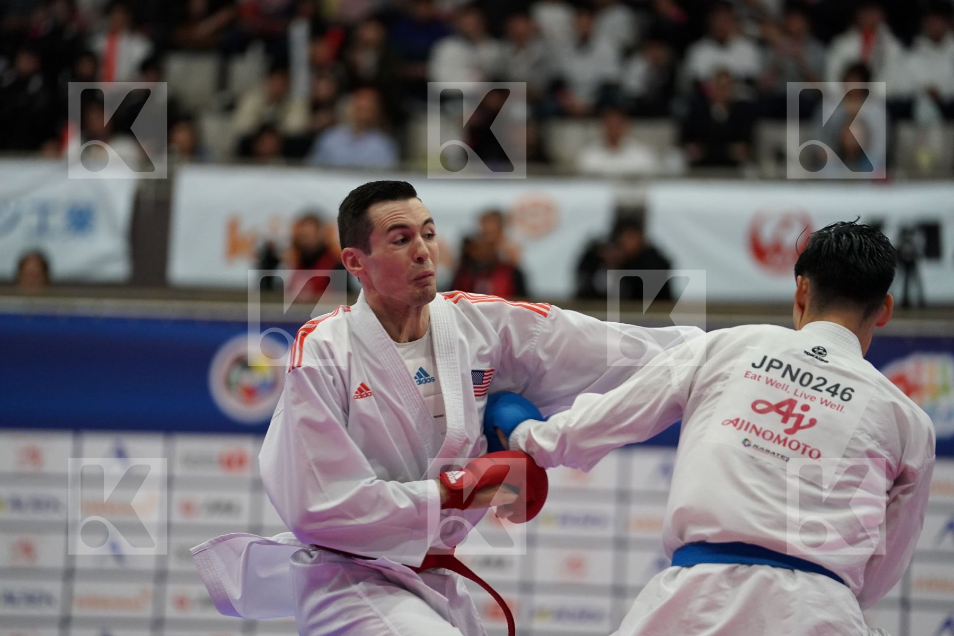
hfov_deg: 11.9
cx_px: 477
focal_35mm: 173
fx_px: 4584
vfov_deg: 7.9
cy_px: 318
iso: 3200
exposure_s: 1/1000
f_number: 2.8
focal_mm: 173
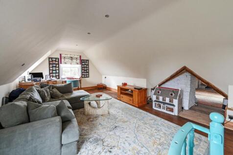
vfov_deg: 81.2
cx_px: 116
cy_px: 78
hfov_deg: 104.3
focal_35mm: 14
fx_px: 91
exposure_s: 1/5
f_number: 9
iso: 400
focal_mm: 14
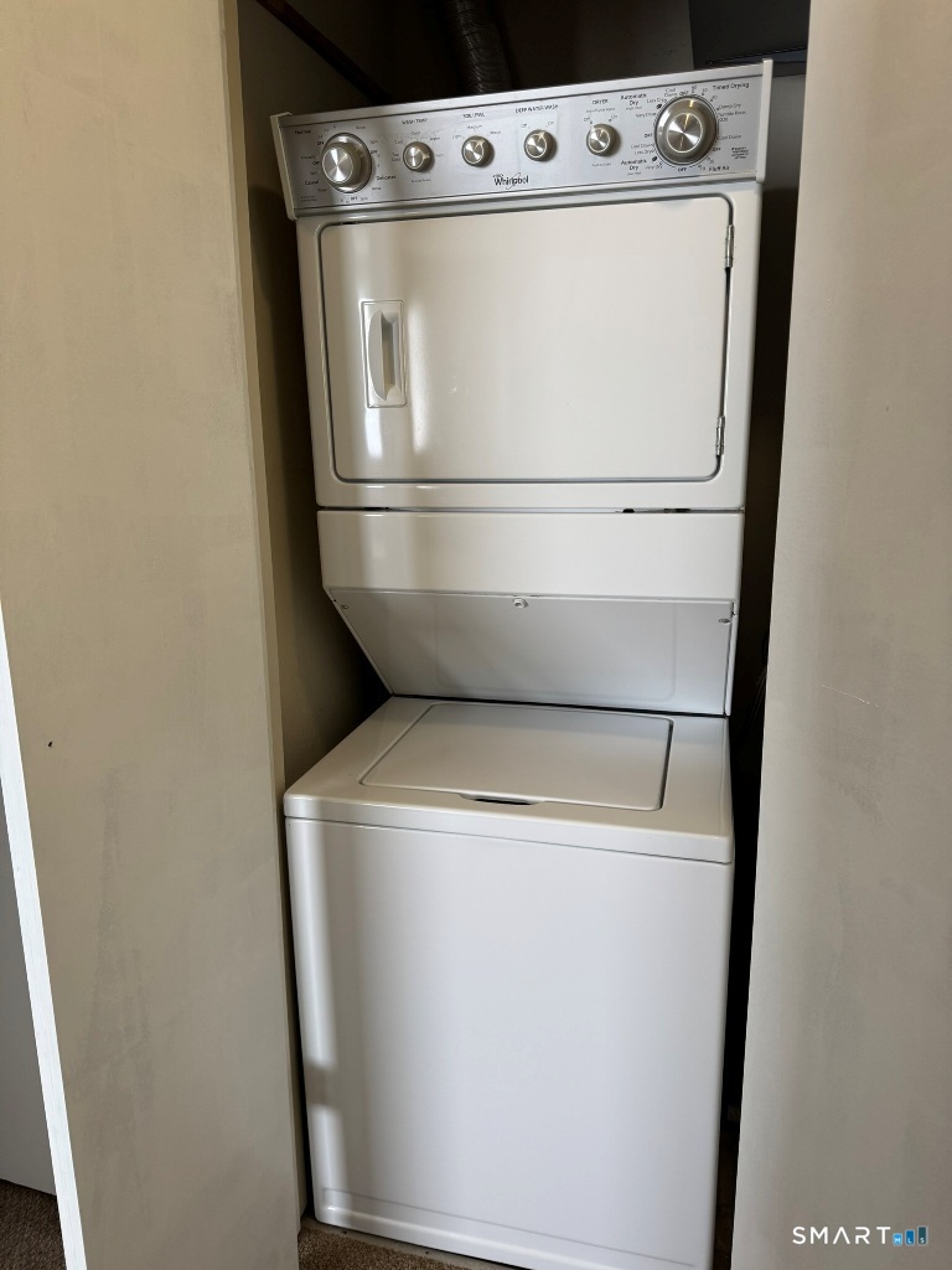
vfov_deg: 71.6
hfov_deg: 56.8
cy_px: 635
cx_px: 476
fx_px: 880
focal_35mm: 24
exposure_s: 1/120
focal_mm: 6.76
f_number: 1.78
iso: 160
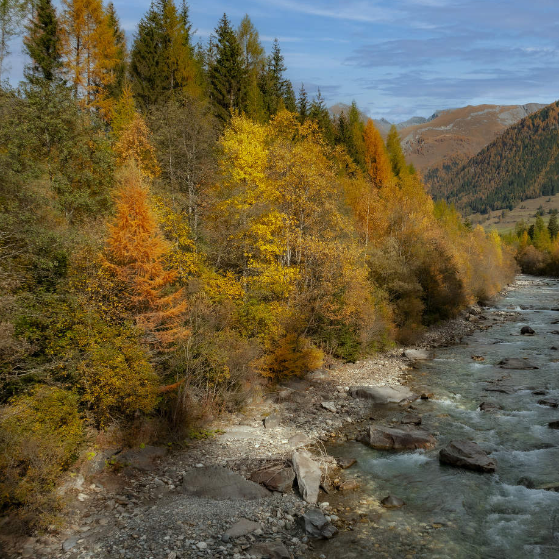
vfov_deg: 47.2
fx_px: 639
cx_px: 376
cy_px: 282
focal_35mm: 35
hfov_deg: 46.4
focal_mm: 18
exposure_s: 1/640
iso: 200
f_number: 8
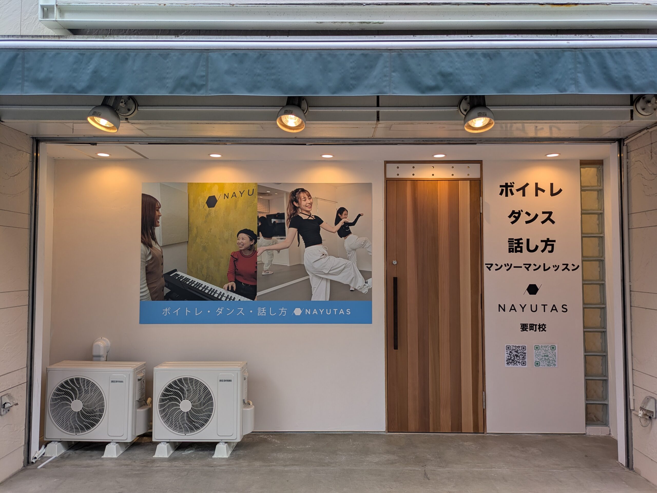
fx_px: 475
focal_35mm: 25
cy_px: 246
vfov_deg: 54.9
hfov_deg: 69.4
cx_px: 328
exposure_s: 1/100
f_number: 1.89
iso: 46
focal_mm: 5.43
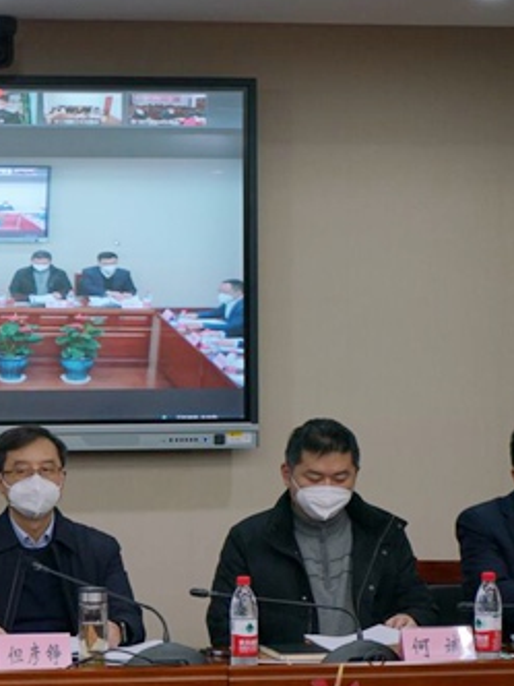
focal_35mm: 120
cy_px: 374
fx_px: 2376
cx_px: -39
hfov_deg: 12.2
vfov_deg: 16.4
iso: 2500
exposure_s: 1/160
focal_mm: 69
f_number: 8
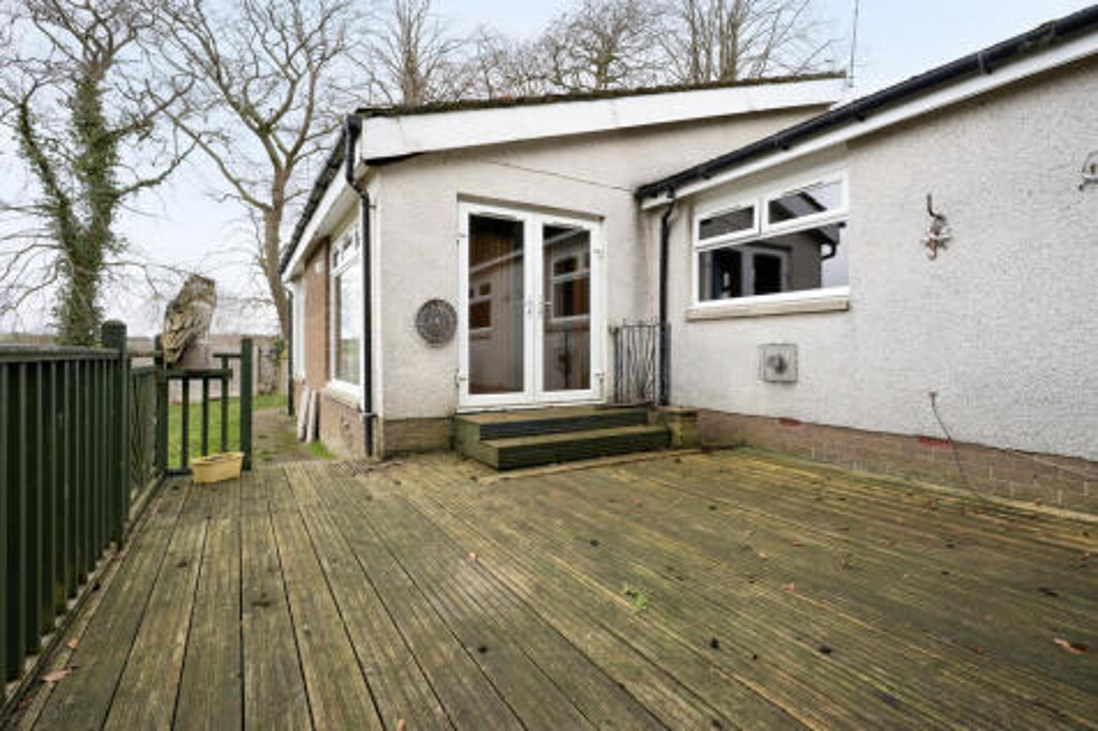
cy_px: 366
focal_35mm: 17
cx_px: 549
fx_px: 518
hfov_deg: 93.3
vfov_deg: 70.4
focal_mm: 17
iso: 1000
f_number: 7.1
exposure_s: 1/250
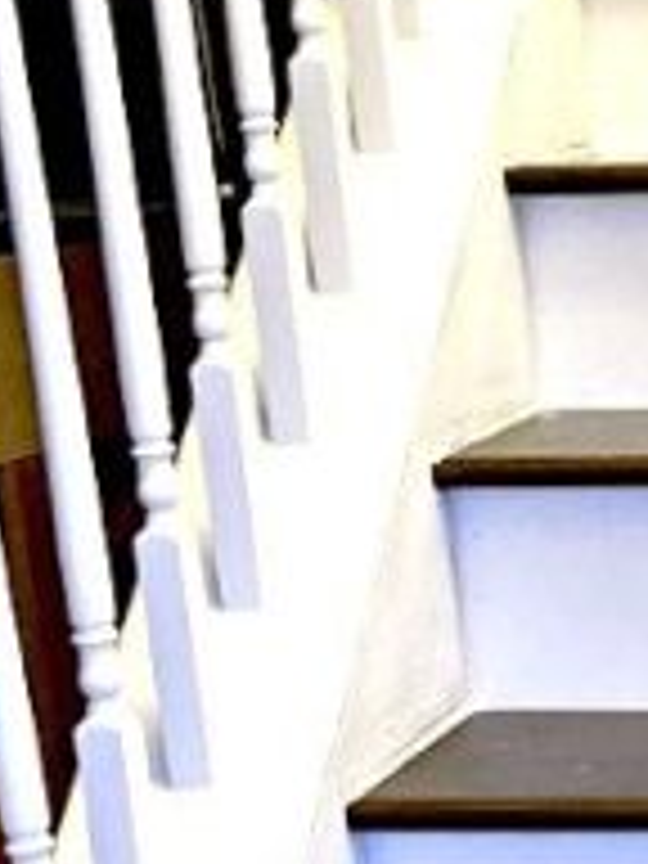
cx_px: 1114
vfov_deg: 19.0
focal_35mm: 102
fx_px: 2546
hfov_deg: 13.3
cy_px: 716
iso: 500
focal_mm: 3.99
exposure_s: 1/30
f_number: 1.8
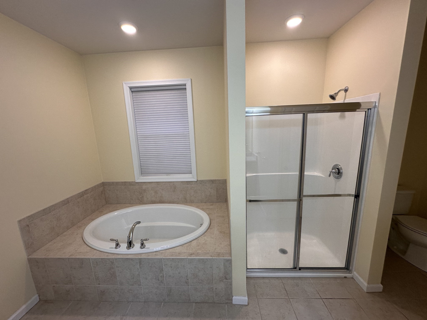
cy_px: 160
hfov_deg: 102.1
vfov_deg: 85.7
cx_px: 214
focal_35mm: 14
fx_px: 173
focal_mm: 2.22
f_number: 2.2
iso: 125
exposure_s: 1/120
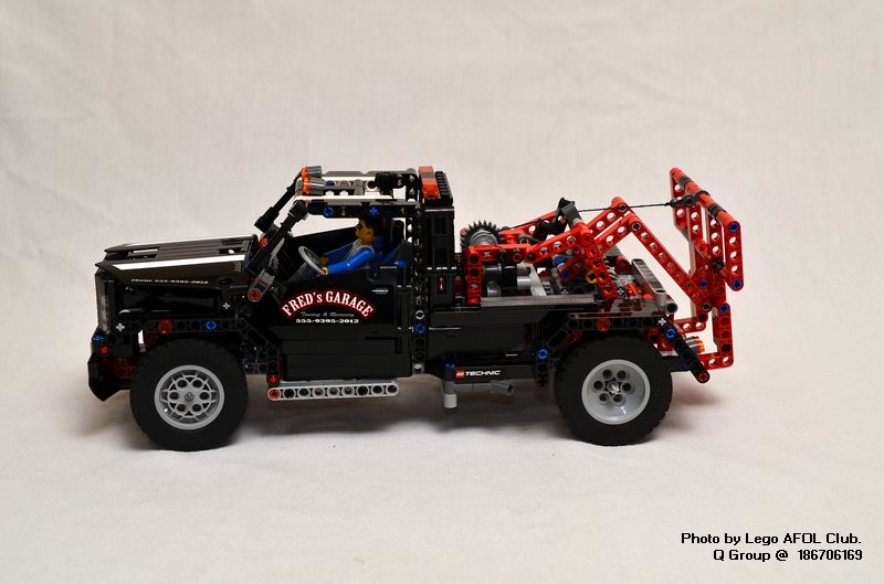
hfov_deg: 33.5
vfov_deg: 22.5
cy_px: 292
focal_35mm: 60
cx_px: 442
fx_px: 1470
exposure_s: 1/100
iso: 100
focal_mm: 40
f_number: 6.3
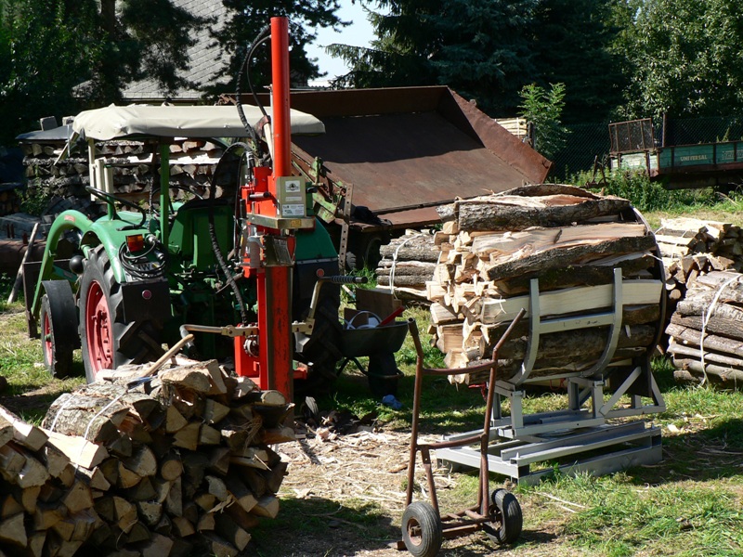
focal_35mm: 65
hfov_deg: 29.8
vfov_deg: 22.6
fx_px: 1395
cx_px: 372
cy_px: 278
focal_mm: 10.9
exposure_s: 1/250
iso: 80
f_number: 4
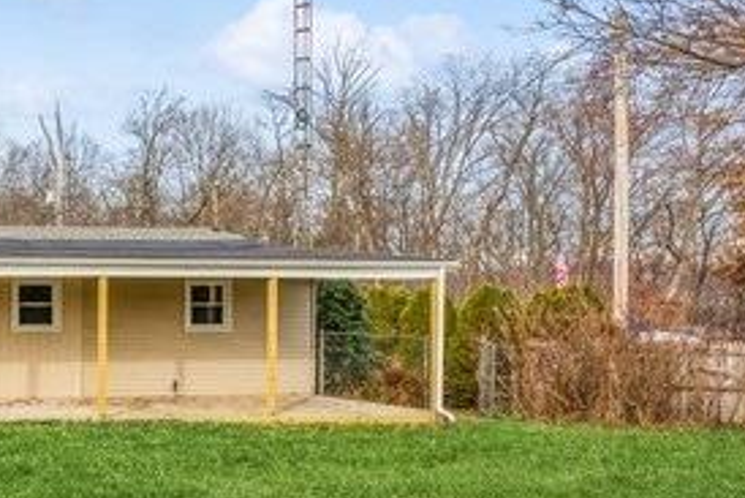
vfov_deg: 29.2
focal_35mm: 46
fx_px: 952
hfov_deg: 31.4
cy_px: 297
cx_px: -257
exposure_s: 1/125
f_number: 8
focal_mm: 14
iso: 100
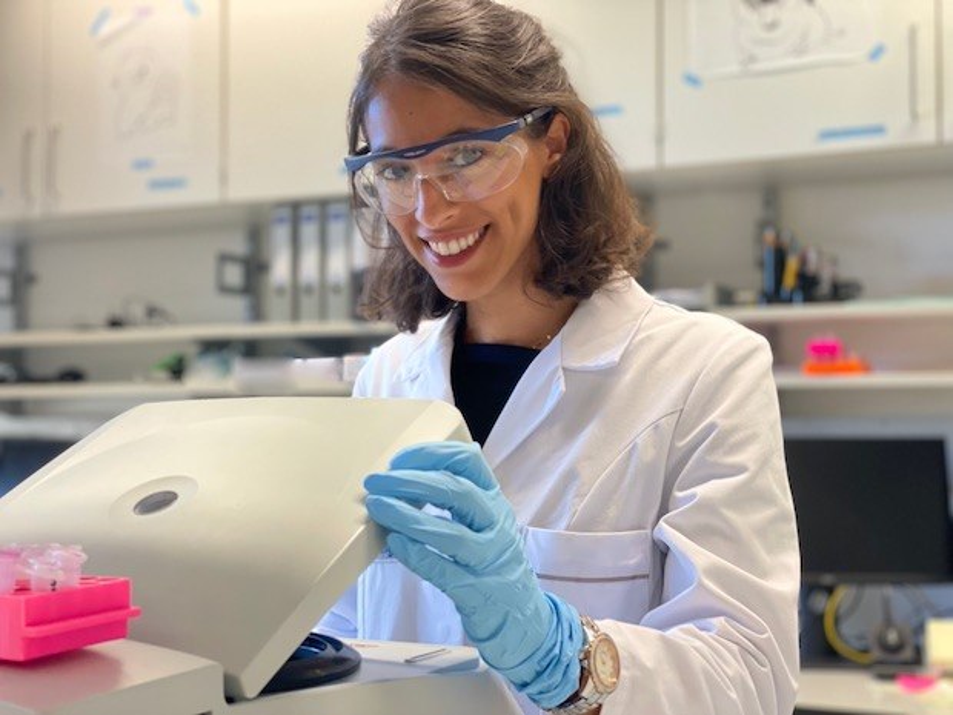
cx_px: 476
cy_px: 358
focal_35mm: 52
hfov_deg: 36.8
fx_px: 1432
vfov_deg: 28.0
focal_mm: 6
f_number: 2
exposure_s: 1/100
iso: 250
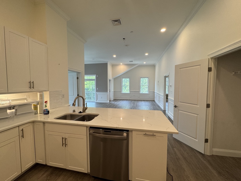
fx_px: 97
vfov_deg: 85.7
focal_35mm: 14
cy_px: 90
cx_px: 120
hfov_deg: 102.1
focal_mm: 2.22
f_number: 2.2
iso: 125
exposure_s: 1/120
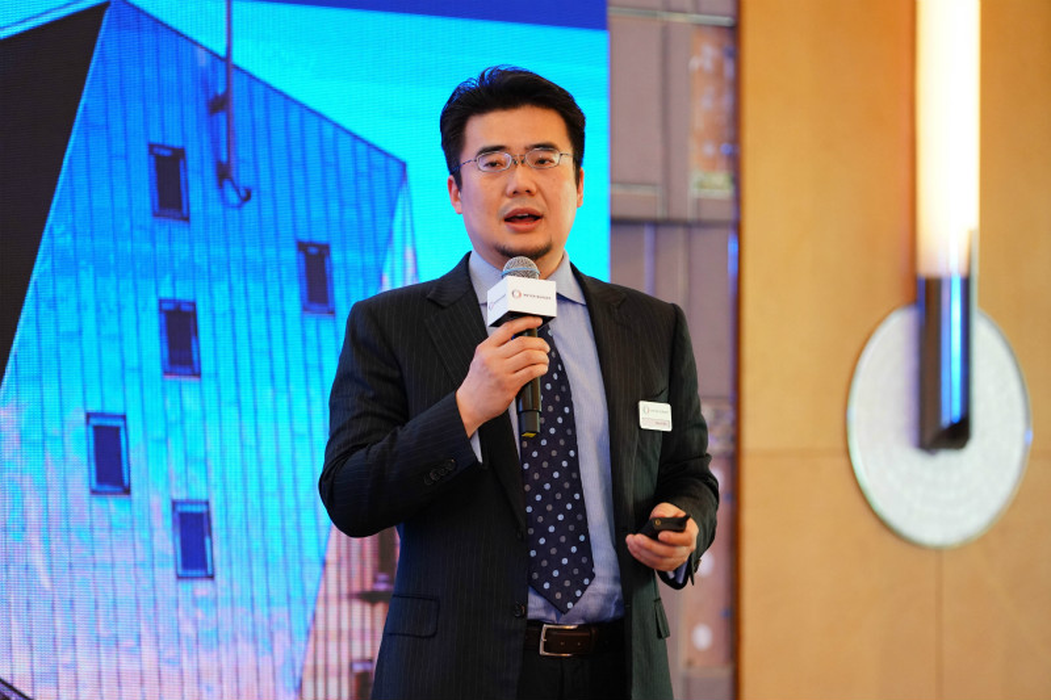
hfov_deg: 13.4
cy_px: 350
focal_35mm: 153
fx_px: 4466
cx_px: 526
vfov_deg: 9.0
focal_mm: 153
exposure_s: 1/100
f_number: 4
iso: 3200
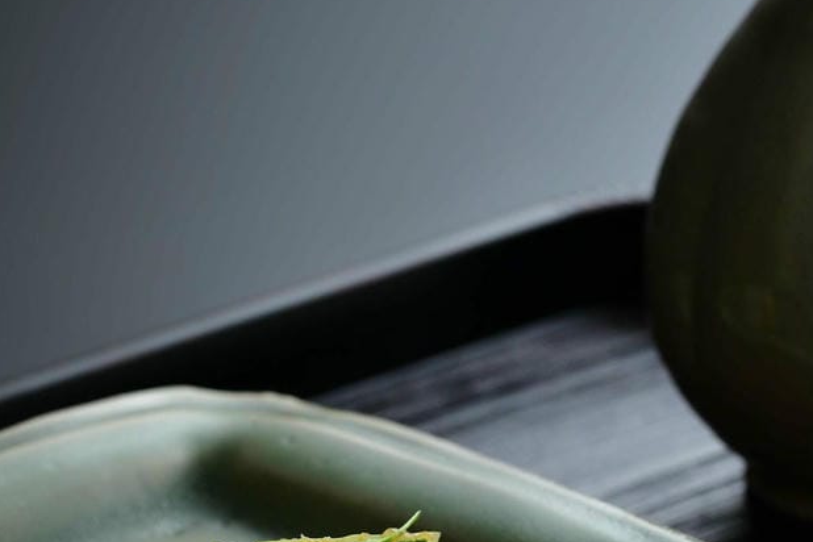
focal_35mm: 270
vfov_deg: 5.1
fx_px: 6097
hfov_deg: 7.6
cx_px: 357
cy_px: 508
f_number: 5.6
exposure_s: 1/200
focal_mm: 68
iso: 100
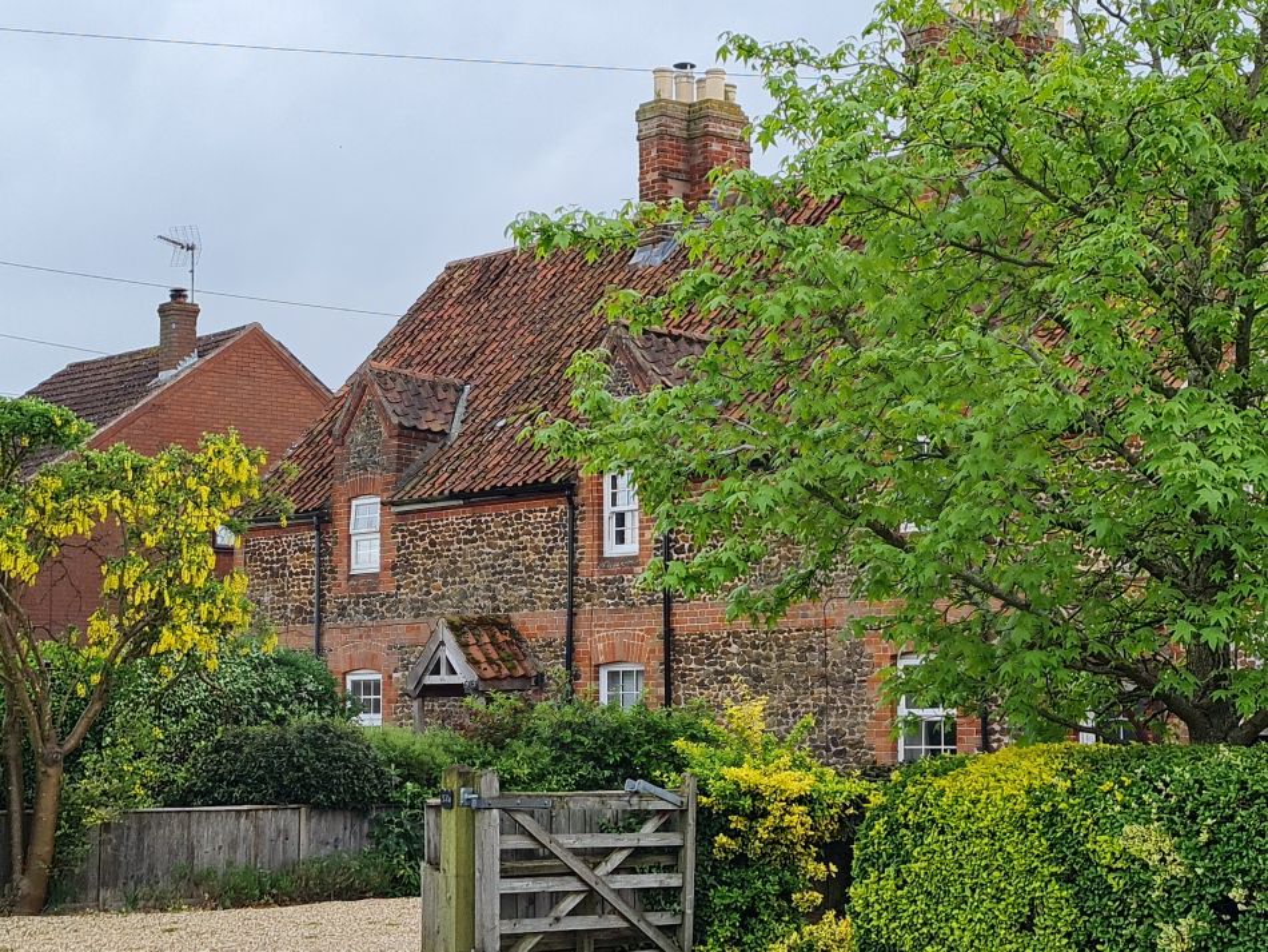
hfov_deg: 67.3
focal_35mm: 26
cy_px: 476
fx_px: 953
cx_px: 634
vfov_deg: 53.1
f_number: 1.8
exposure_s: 1/310
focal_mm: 5.4
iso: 50
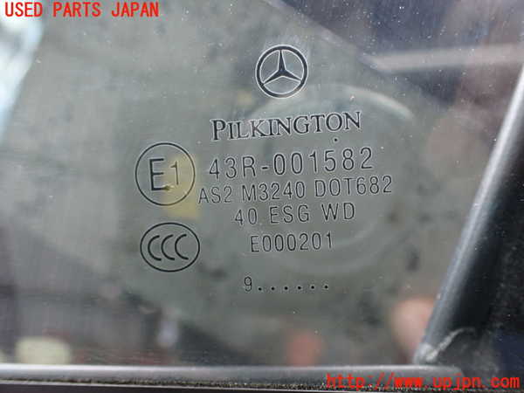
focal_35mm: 30
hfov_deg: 60.0
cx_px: 262
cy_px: 196
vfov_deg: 46.8
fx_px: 454
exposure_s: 1/125
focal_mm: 5.4
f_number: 2.3
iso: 400
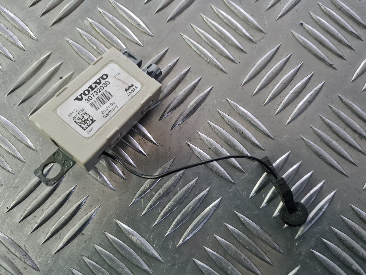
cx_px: 183
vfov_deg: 53.1
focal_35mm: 26
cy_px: 138
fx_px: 275
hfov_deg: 67.3
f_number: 1.8
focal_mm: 5.4
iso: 640
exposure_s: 1/50
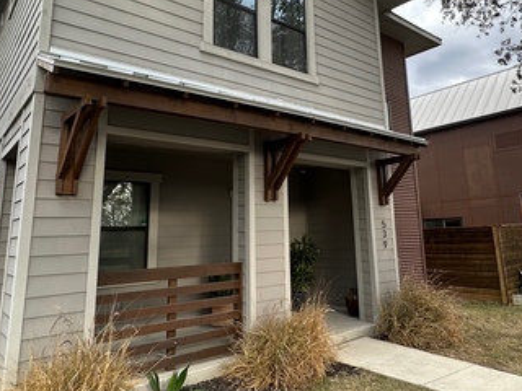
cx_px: 290
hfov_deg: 63.3
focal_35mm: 28
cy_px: 145
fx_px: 422
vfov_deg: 49.2
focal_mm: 2.22
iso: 40
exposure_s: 1/112
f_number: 2.2
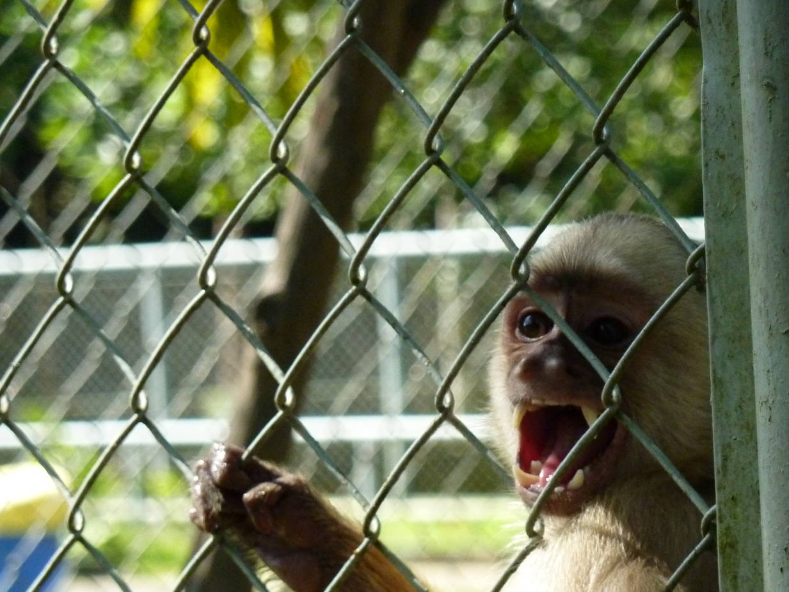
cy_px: 366
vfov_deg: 5.1
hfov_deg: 6.8
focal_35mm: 292
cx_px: 476
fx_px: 6656
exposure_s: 1/640
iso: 500
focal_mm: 37
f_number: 4.6
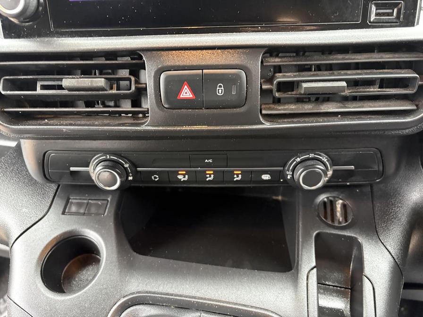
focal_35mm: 26
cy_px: 158
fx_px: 318
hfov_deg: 67.3
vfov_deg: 53.1
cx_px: 212
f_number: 1.6
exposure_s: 1/30
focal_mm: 5.96
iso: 640
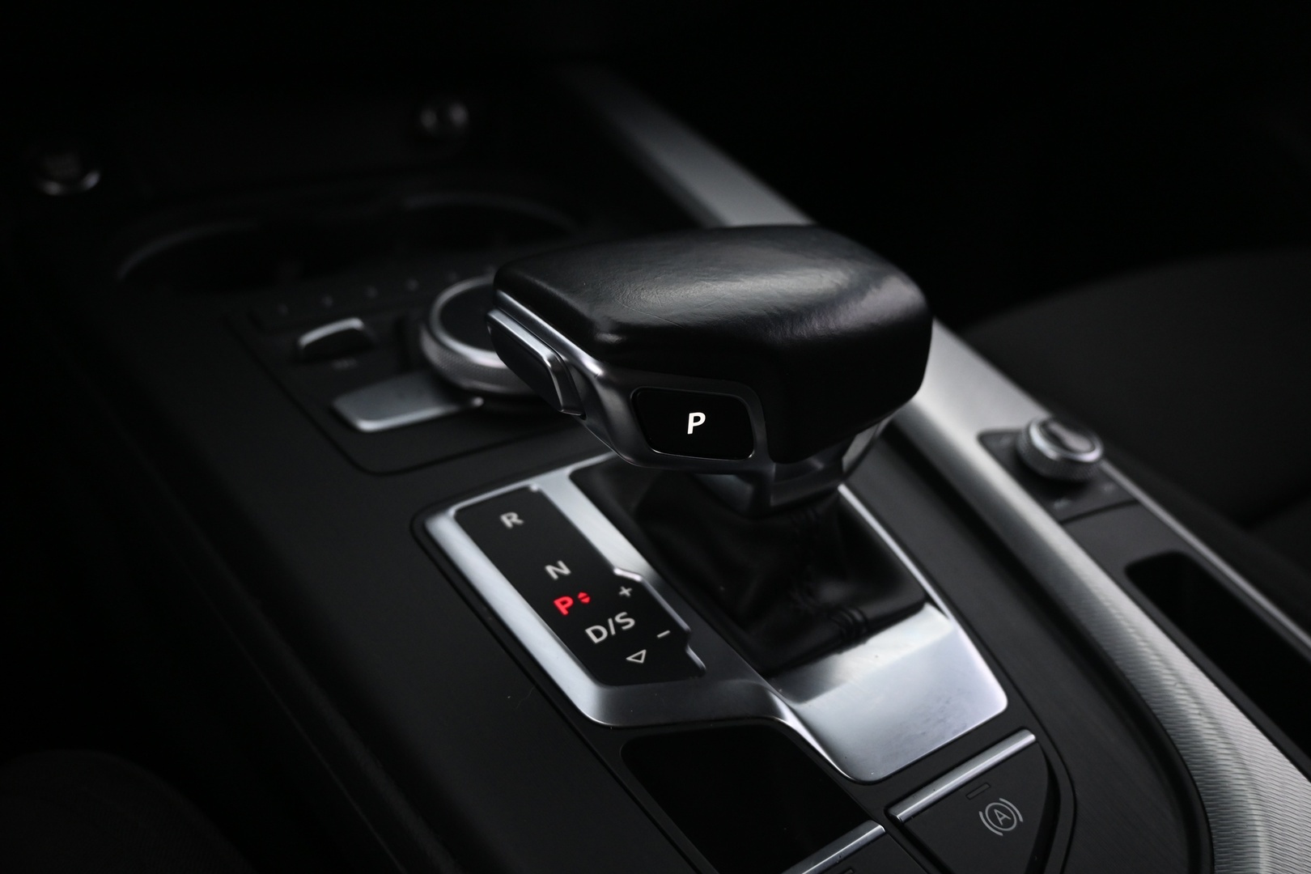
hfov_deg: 63.2
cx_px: 656
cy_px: 437
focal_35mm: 29
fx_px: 1065
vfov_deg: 44.6
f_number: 3.8
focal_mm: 19.5
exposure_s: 1/30
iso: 1400
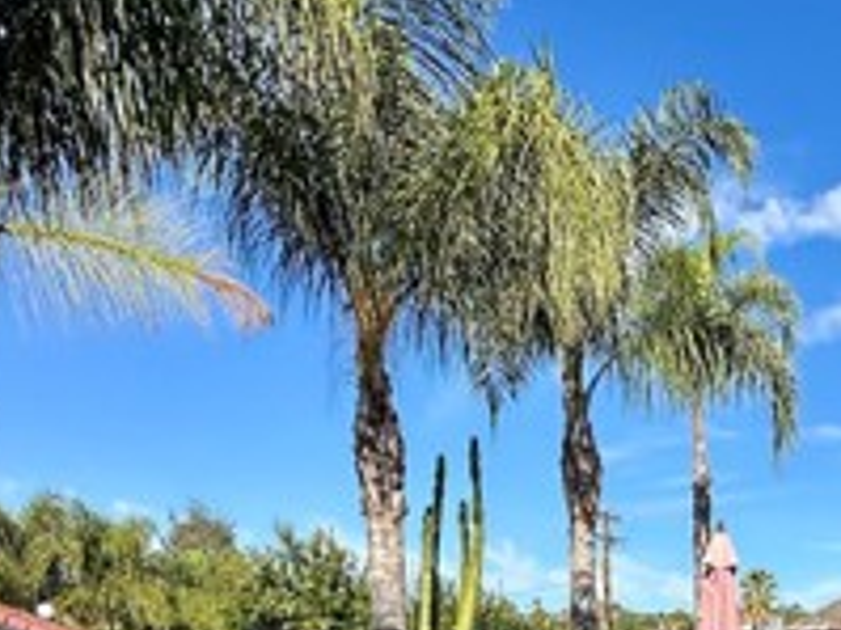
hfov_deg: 39.3
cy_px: 833
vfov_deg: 26.8
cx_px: 744
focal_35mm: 45
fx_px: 1093
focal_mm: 2.22
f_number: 2.2
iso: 40
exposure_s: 1/1825
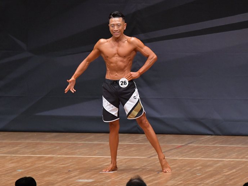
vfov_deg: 4.8
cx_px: 139
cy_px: 93
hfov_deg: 6.4
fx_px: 2221
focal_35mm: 310
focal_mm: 190
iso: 6400
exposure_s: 1/400
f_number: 5.6
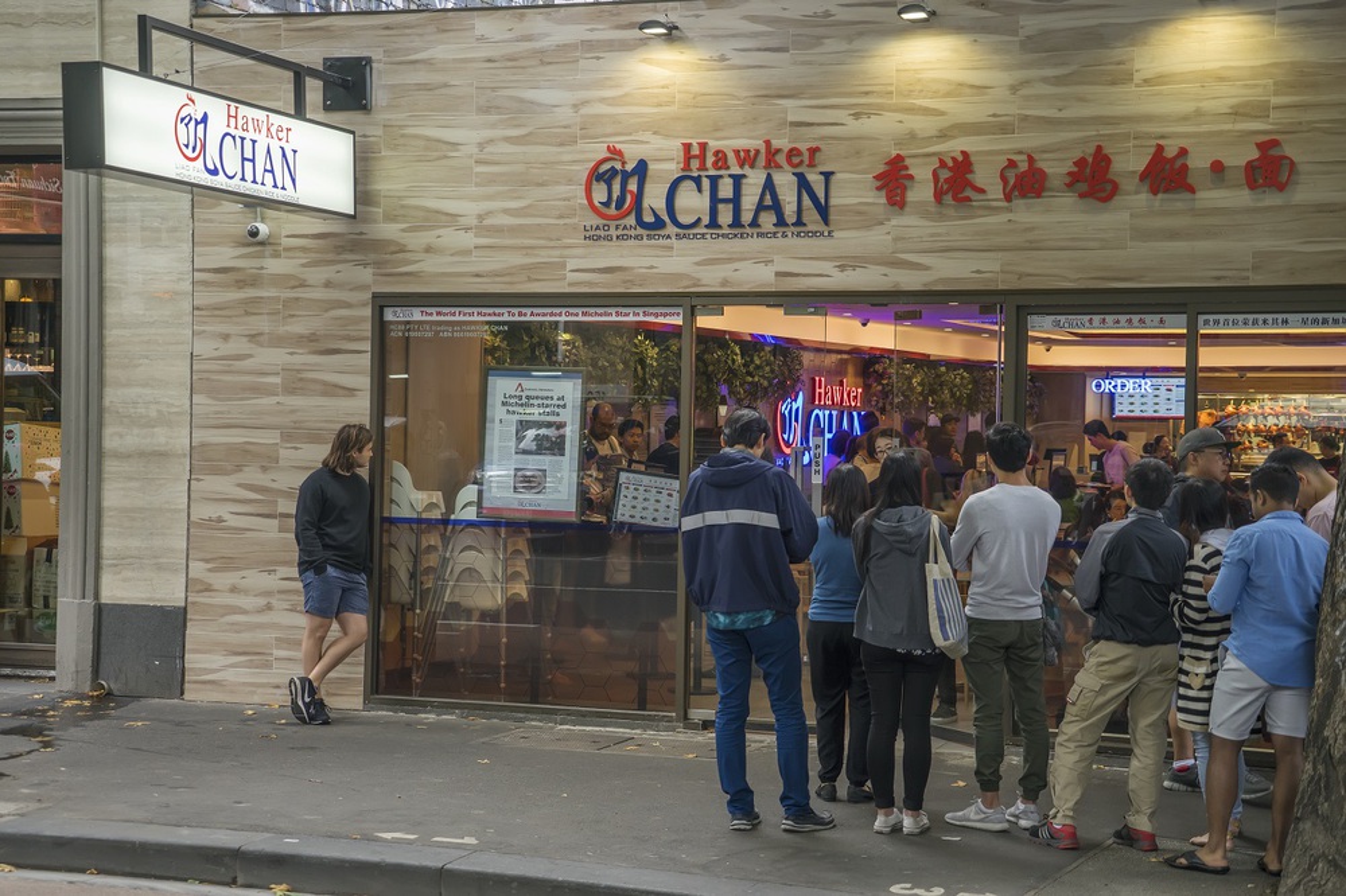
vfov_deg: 21.9
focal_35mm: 62
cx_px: 673
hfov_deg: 32.4
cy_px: 448
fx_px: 2317
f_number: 5
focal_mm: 62
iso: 800
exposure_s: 1/160
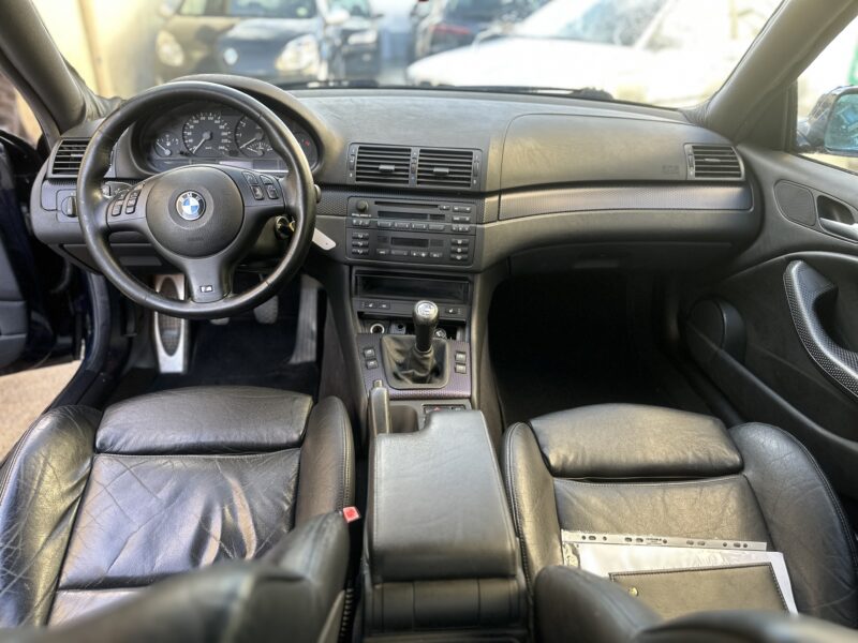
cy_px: 322
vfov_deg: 56.8
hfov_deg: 71.6
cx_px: 429
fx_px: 595
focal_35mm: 24
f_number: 1.78
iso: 160
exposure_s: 1/121
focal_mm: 6.86
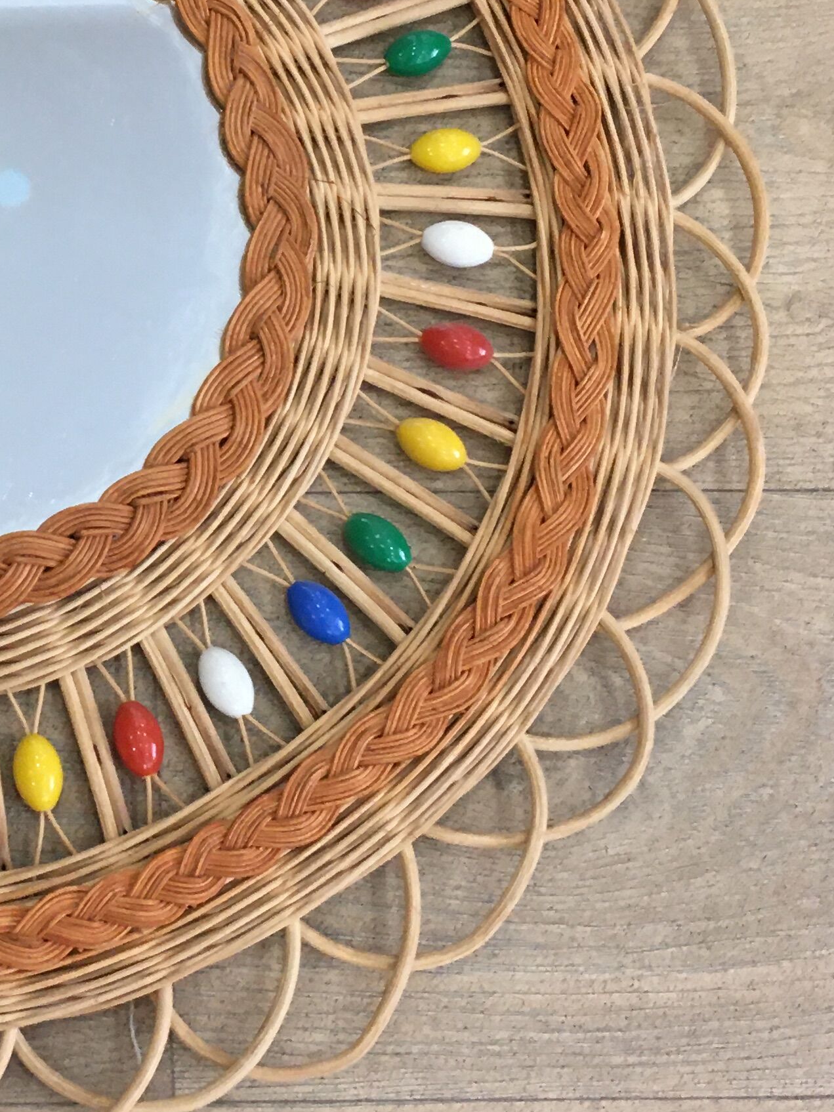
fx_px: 2217
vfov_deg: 27.7
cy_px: 270
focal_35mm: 69
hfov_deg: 20.3
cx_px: -100
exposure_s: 1/33
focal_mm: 4.15
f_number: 2.2
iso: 125
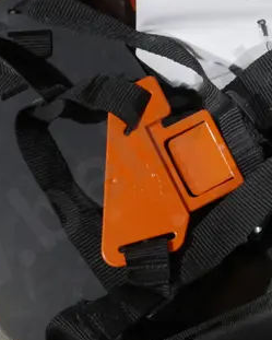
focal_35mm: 103
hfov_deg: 14.7
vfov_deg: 18.4
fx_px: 1036
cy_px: 51
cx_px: 272
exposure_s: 1/60
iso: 1000
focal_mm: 16
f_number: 5
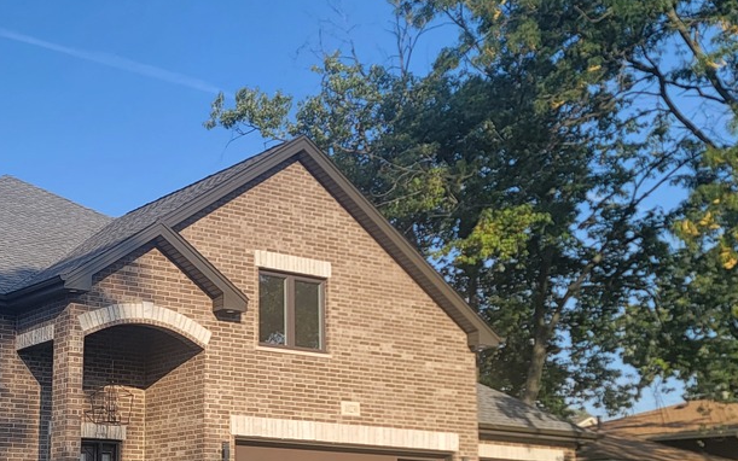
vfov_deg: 21.5
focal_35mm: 60
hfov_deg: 32.8
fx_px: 1207
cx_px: 123
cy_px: 328
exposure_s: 1/531
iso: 16
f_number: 1.8
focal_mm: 6.7
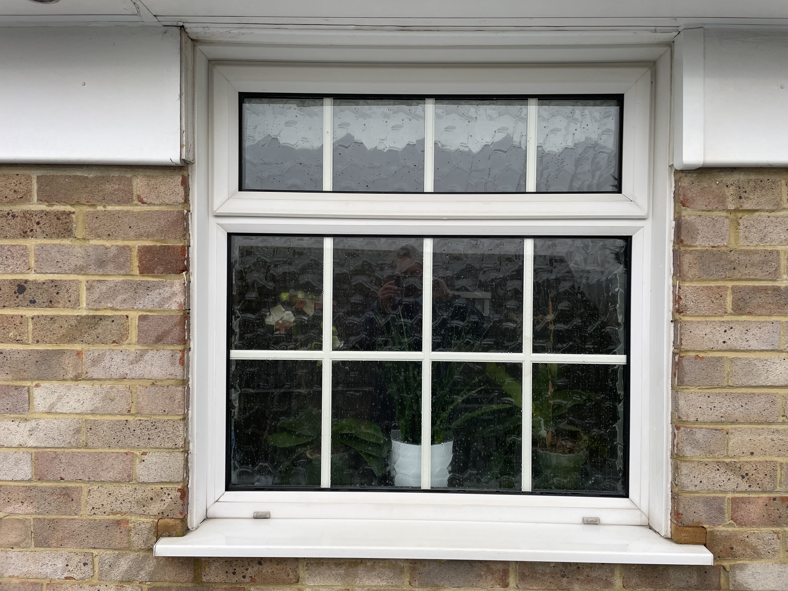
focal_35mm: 26
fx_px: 592
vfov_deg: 53.1
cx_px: 394
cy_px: 296
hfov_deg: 67.3
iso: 64
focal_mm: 4.2
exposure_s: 1/121
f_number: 1.6
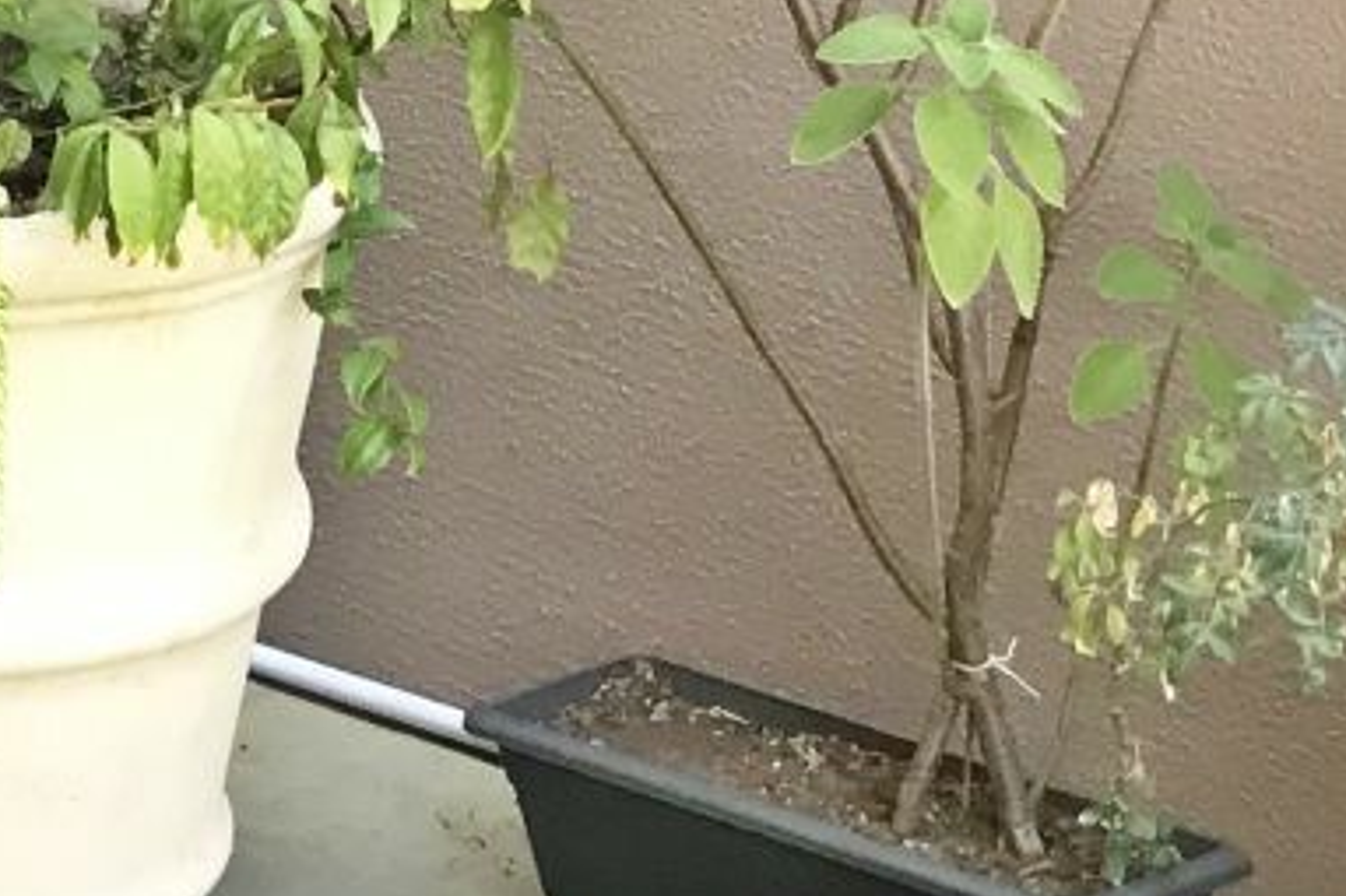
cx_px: -1487
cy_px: -745
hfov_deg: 12.2
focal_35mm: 146
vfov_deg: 9.0
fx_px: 5456
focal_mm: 3.99
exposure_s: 1/120
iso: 32
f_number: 1.8
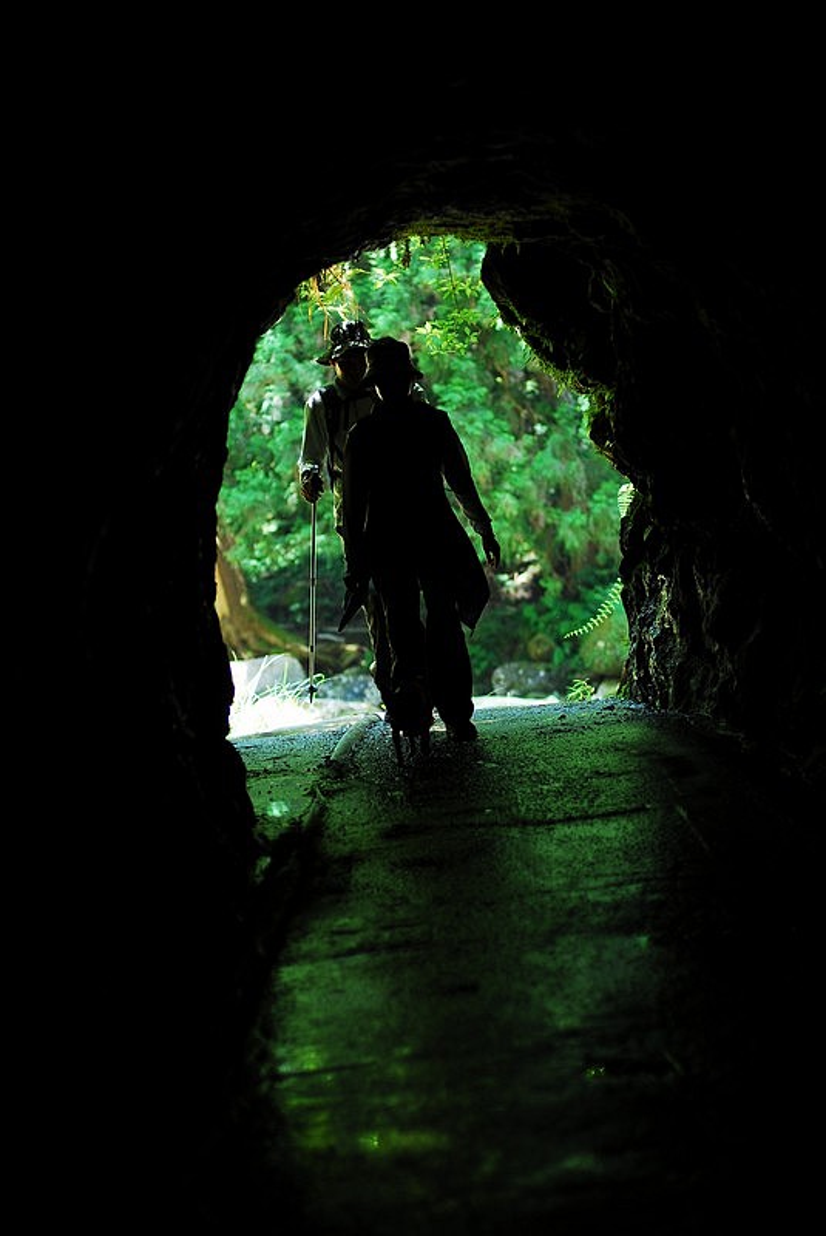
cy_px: 618
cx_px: 413
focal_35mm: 75
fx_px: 2575
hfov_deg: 18.2
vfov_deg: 27.0
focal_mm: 50
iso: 200
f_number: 1.8
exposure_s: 1/250
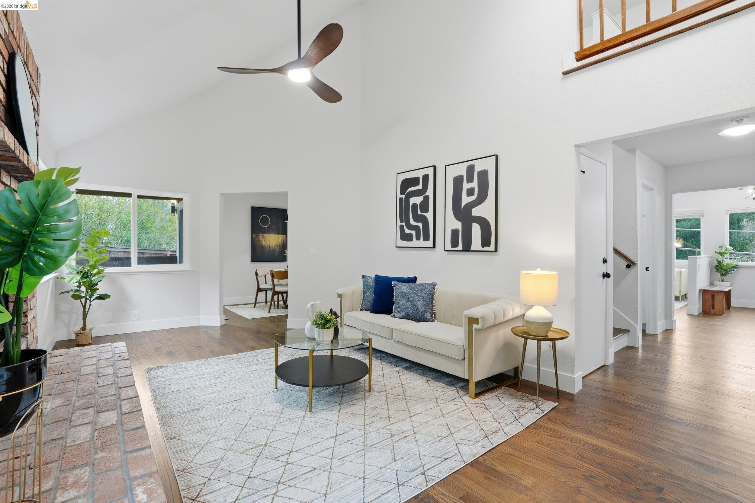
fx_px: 336
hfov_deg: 96.7
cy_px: 252
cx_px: 378
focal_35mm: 16
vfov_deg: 73.8
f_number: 9
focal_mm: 16
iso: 250
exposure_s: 1/80
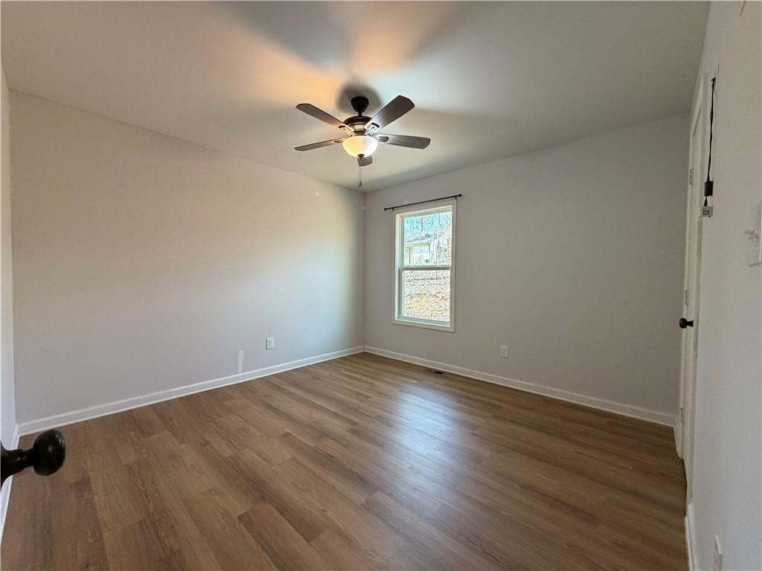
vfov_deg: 85.7
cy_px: 286
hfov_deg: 102.1
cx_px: 381
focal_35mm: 14
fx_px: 308
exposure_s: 1/60
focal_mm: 2.22
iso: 200
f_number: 2.2
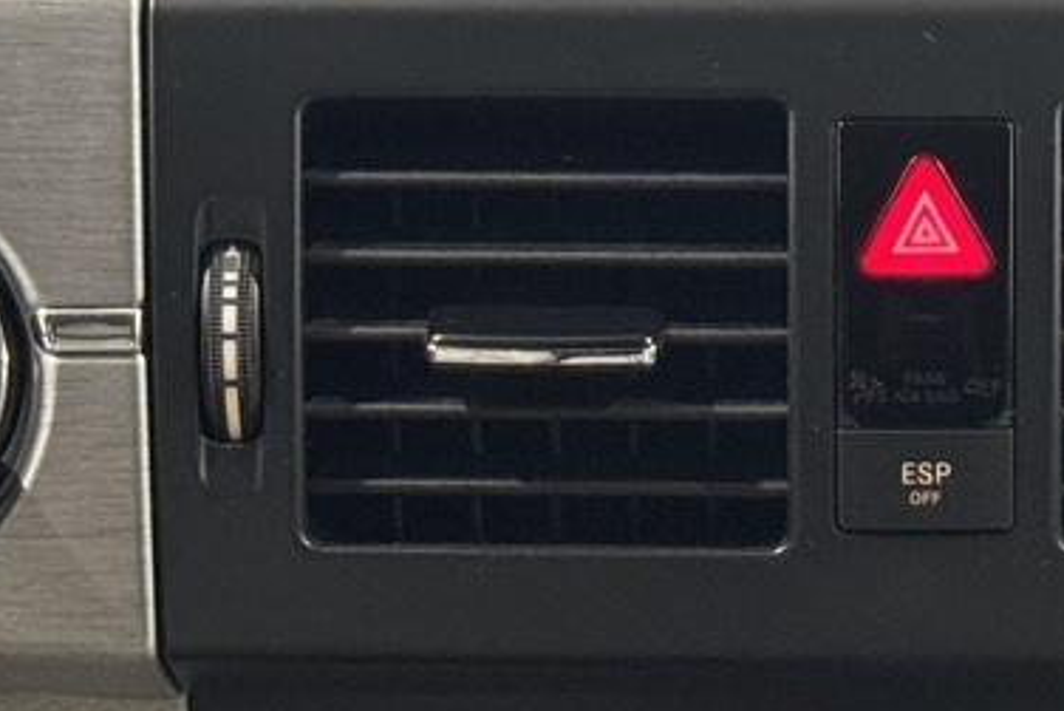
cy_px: 348
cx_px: 968
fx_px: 5647
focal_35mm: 191
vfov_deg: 7.2
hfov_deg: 10.7
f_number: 1.78
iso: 200
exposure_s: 1/50
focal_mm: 6.76
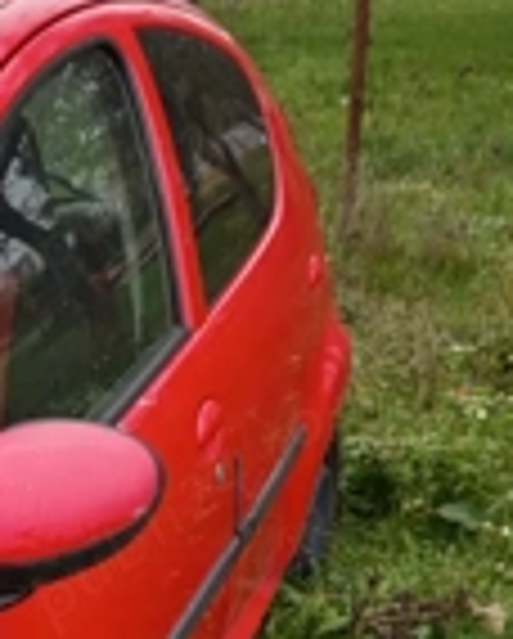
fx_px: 1250
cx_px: -81
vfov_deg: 27.7
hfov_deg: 21.7
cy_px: 567
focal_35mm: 66
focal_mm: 5.24
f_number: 1.7
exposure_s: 1/101
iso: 66
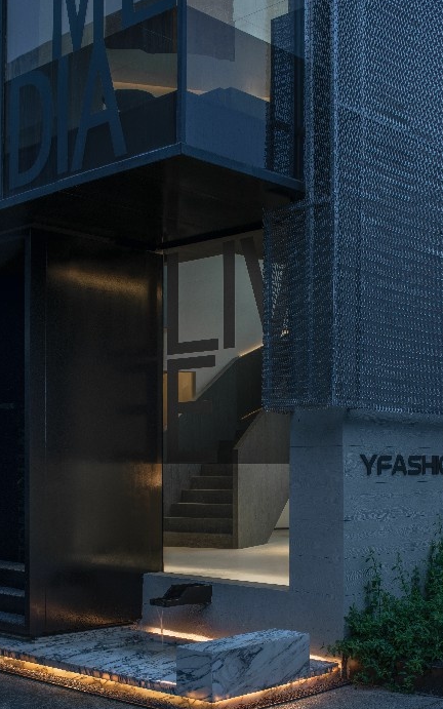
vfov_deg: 39.6
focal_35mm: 51
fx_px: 985
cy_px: 349
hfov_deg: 25.3
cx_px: 229
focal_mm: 45
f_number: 10
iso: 100
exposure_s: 1/3
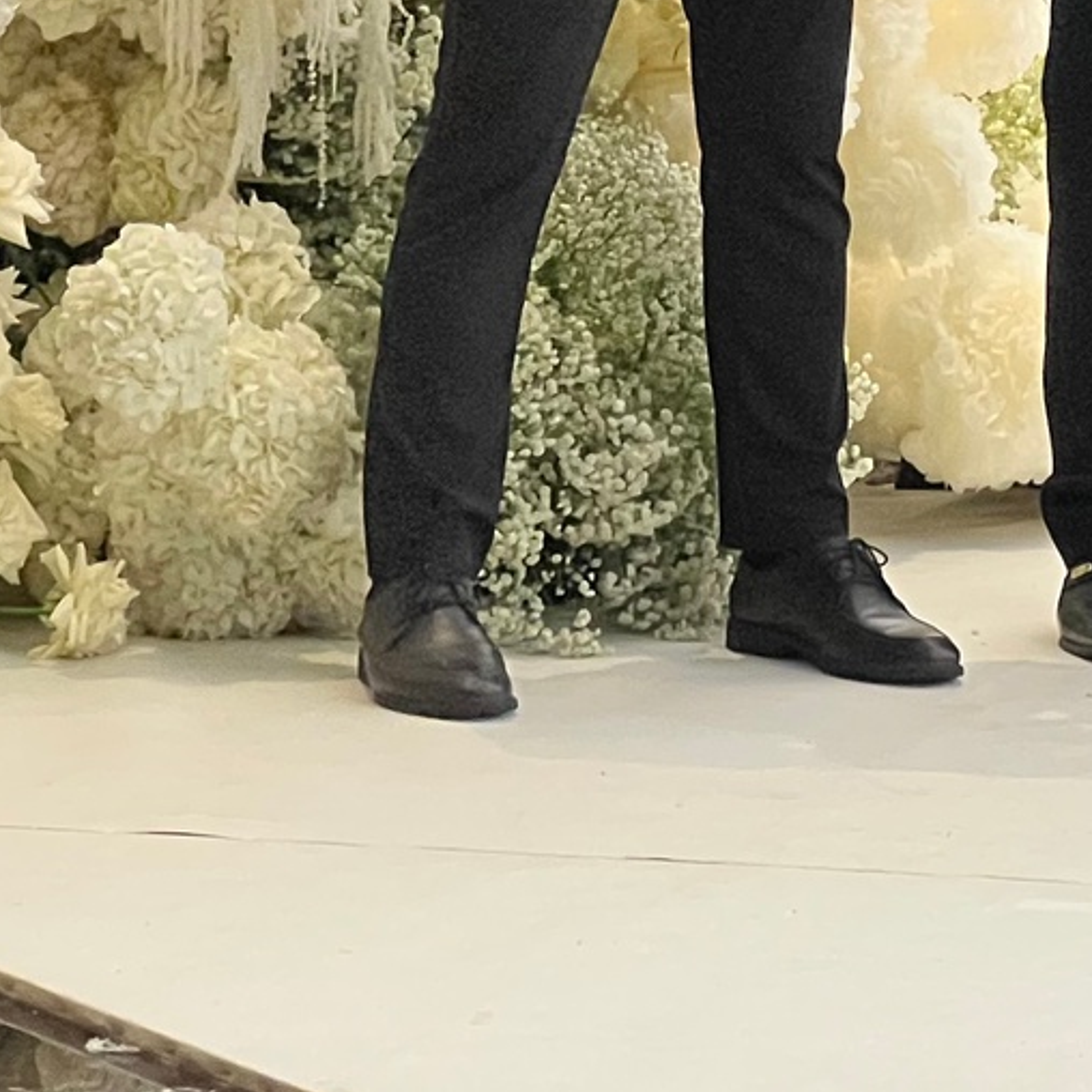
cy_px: -512
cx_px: 1574
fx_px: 9565
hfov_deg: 6.5
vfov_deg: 6.5
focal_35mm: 268
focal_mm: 9
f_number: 2.8
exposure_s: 1/69
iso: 200
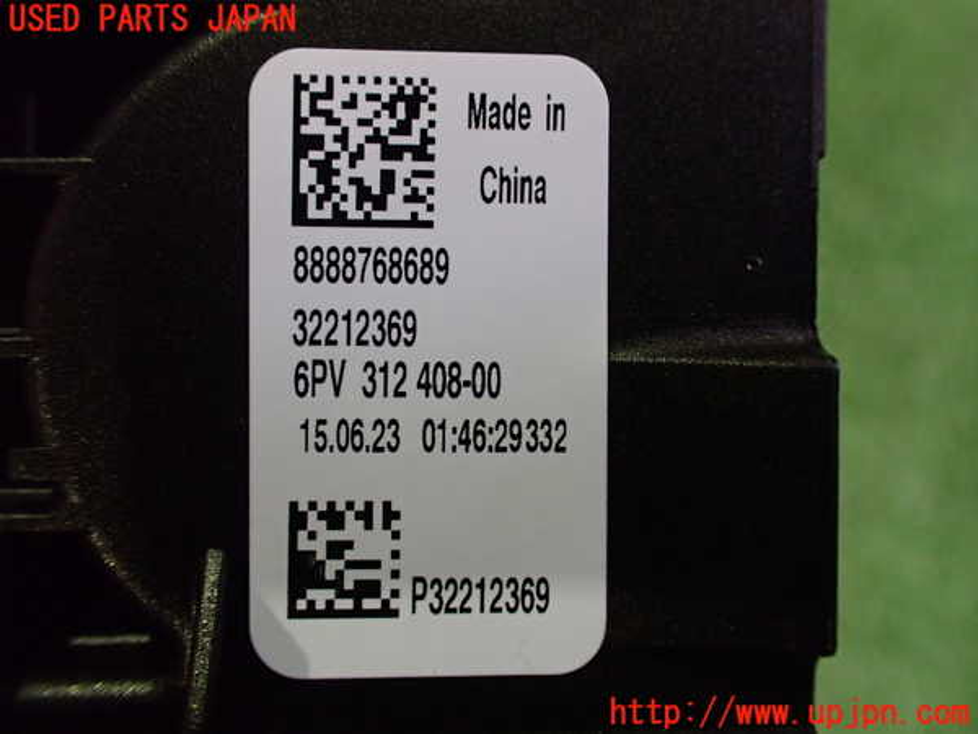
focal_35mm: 30
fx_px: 848
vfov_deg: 46.8
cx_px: 489
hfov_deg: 60.0
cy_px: 367
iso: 800
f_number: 2.3
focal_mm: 5.4
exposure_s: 1/125
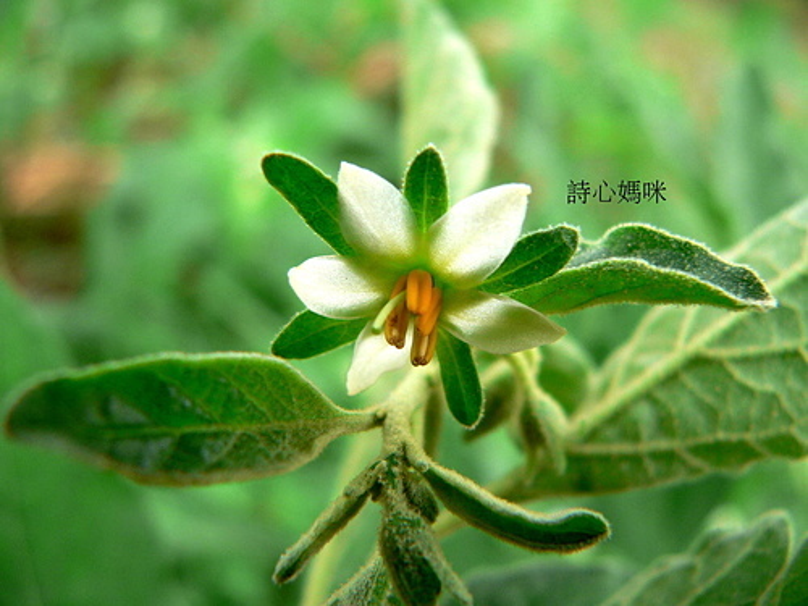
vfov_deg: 39.7
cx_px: 404
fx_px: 840
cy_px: 303
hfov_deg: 51.4
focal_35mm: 36
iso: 80
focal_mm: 6
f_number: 2.8
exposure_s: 1/80
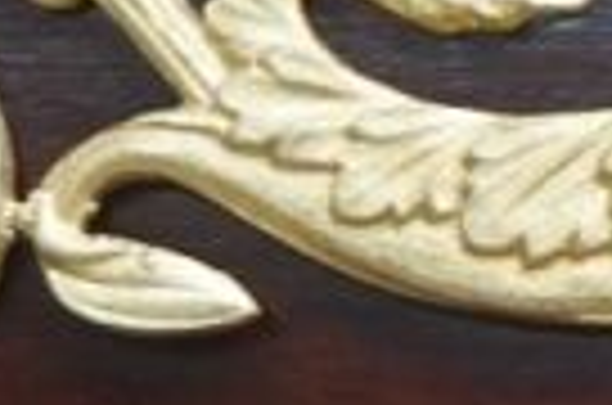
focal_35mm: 272
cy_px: 216
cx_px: 1696
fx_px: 4613
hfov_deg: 7.0
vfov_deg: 5.0
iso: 500
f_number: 4.5
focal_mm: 24
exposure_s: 1/60
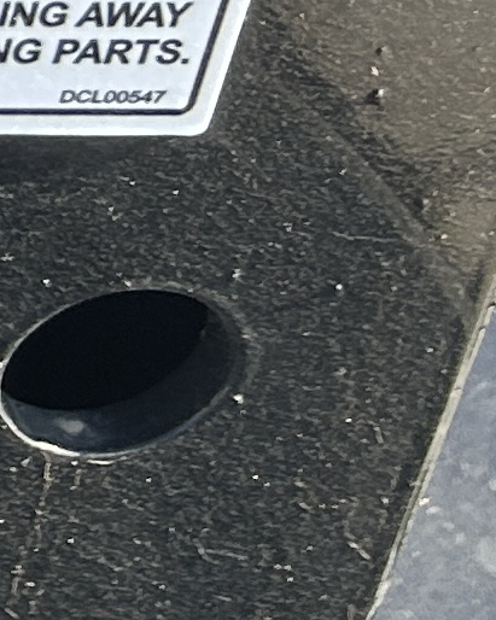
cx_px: -1901
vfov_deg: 8.6
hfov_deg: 5.8
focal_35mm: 199
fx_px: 3653
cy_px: -1001
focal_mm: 5.7
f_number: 1.5
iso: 50
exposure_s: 1/833
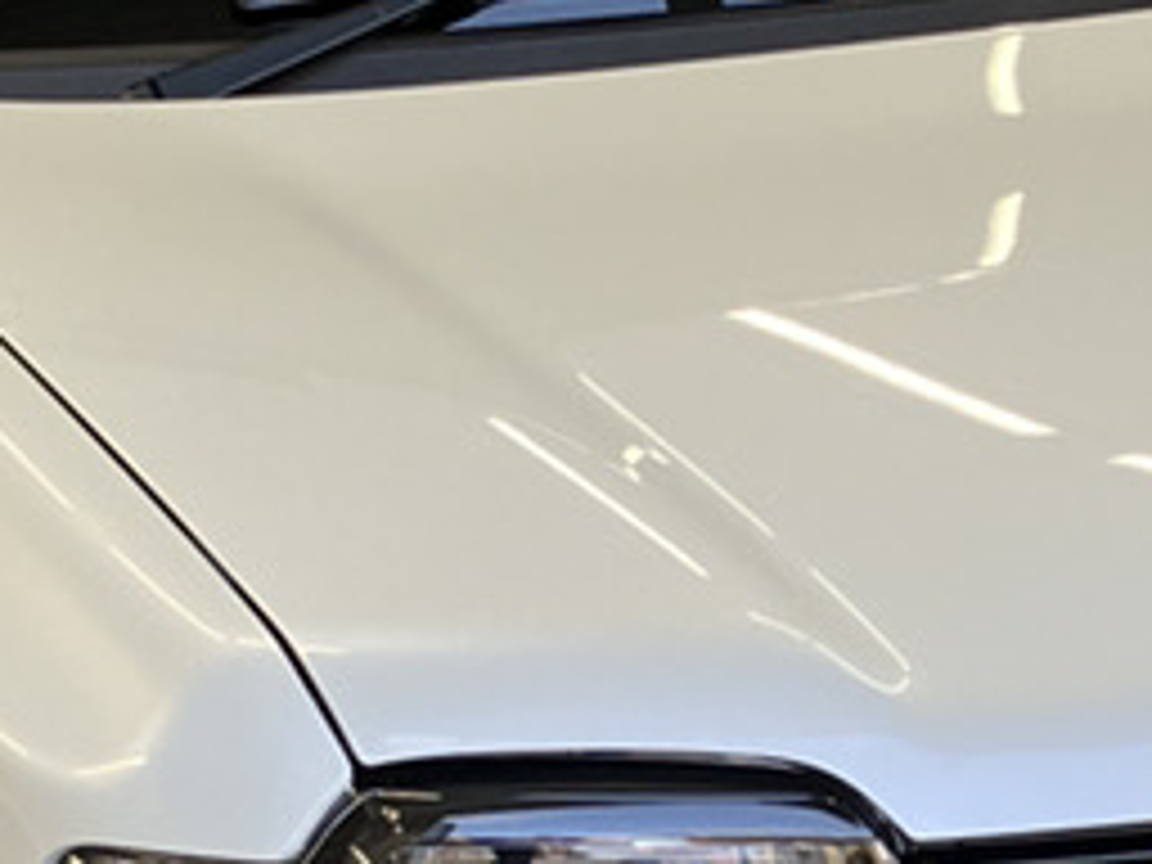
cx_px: 747
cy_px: 747
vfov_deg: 11.3
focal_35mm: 131
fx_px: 4360
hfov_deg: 15.0
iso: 40
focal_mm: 3.99
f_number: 1.8
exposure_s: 1/120
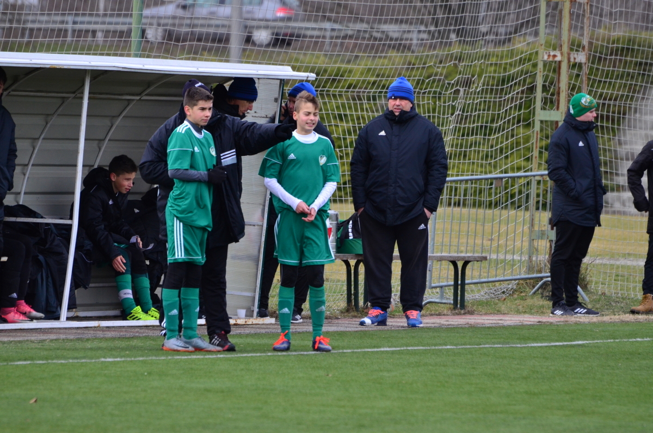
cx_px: 326
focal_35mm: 375
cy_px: 216
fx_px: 6788
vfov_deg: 3.7
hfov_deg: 5.5
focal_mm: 250
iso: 800
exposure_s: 1/1000
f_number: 5.6
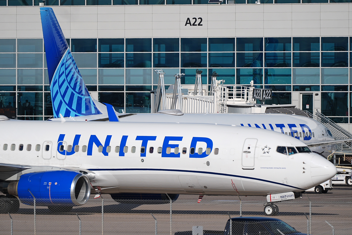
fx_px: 4971
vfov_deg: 2.7
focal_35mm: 508
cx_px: 176
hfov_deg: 4.1
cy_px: 118
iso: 200
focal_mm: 339
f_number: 5.6
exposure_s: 1/2500
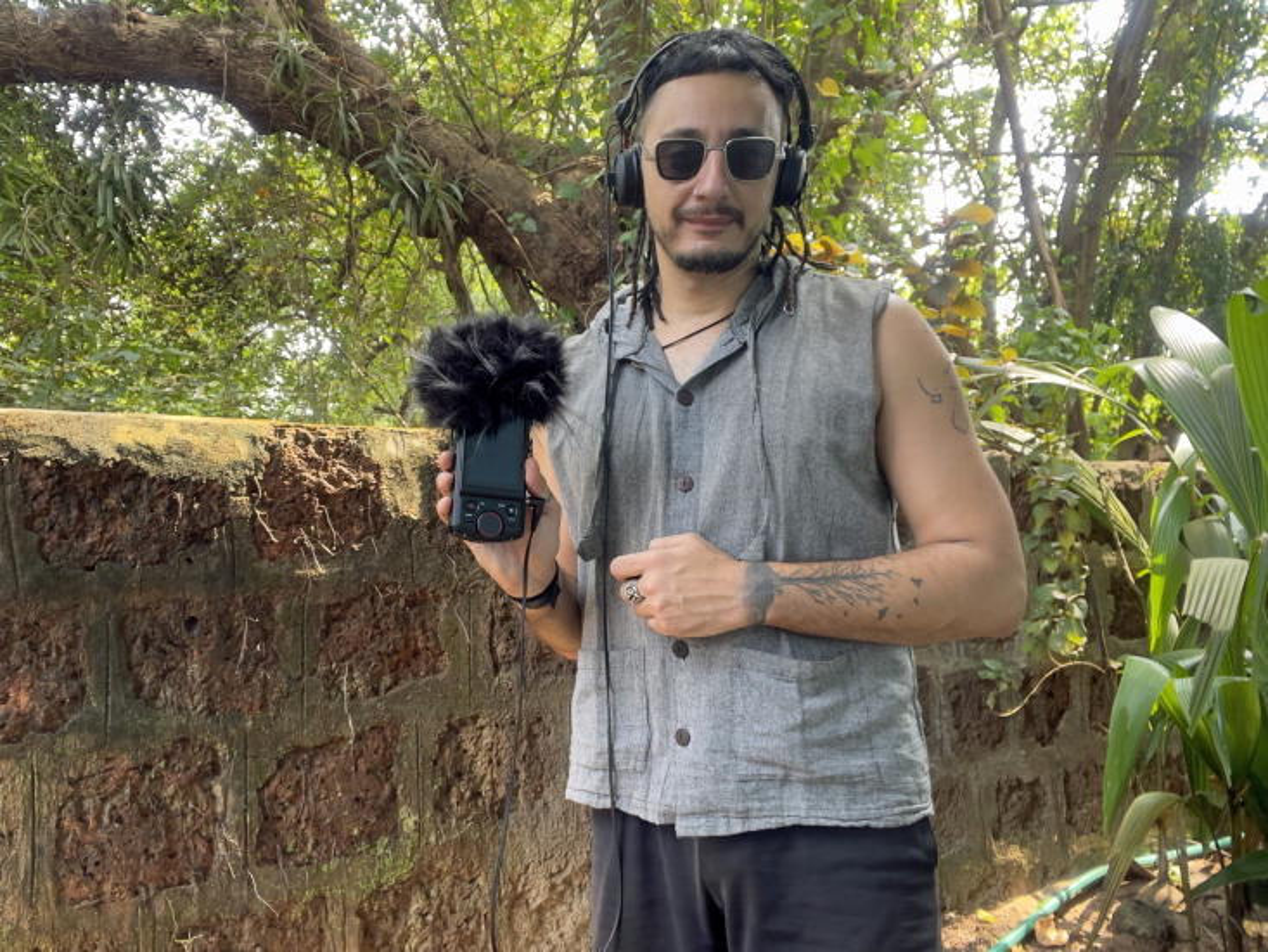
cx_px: 634
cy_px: 476
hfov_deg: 73.9
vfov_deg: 58.9
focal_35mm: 23
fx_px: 843
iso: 100
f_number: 2.2
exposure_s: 1/66
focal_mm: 2.71
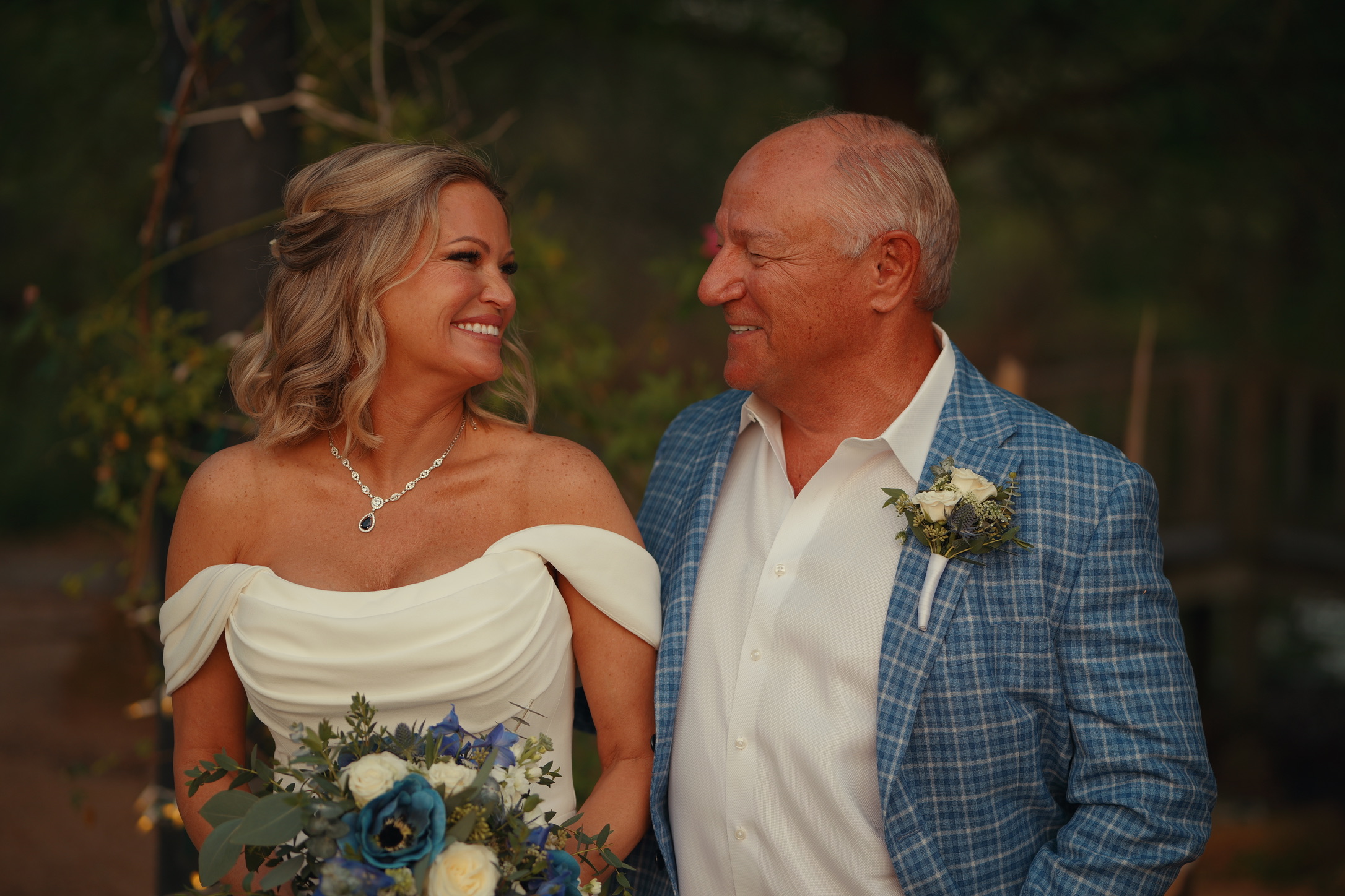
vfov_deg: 16.1
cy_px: 448
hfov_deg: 23.9
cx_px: 672
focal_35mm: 85
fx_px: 3175
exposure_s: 1/640
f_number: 2.2
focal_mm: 85
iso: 200
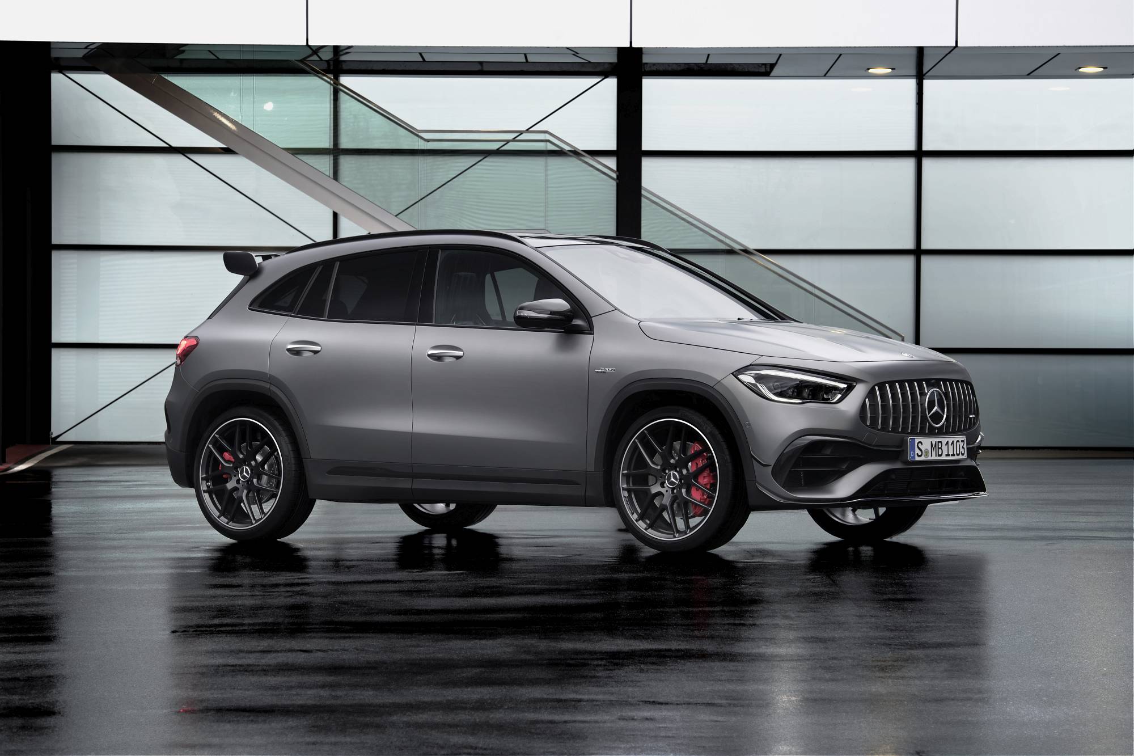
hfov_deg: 18.3
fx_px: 3527
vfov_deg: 12.2
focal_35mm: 112
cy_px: 378
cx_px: 567
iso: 200
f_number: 11
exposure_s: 1.6
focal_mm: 112
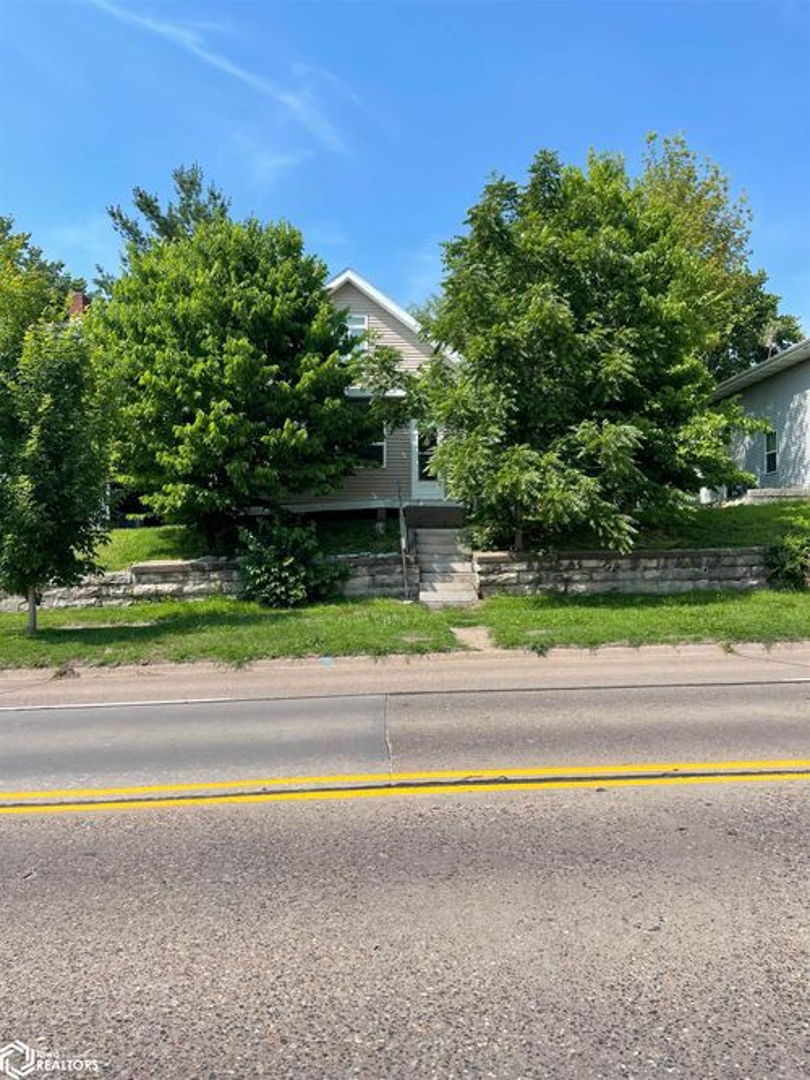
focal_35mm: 26
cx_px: 405
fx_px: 811
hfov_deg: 53.0
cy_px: 540
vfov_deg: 67.3
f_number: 1.6
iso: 32
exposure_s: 1/2618
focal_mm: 4.2
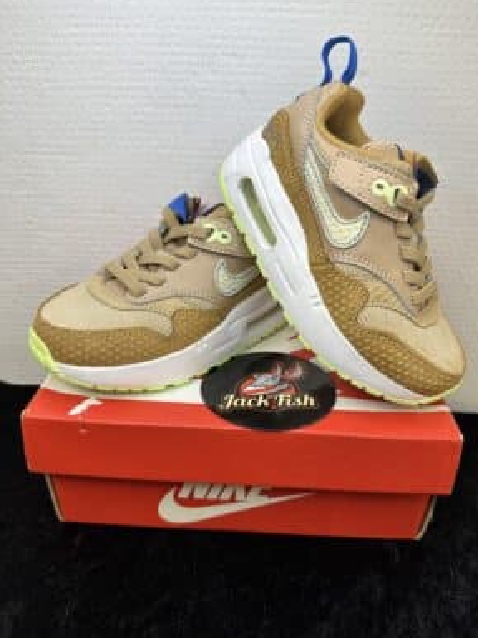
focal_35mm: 25
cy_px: 322
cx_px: 247
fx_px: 460
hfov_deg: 54.9
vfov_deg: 69.4
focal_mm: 6.86
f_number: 1.78
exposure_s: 1/103
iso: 50
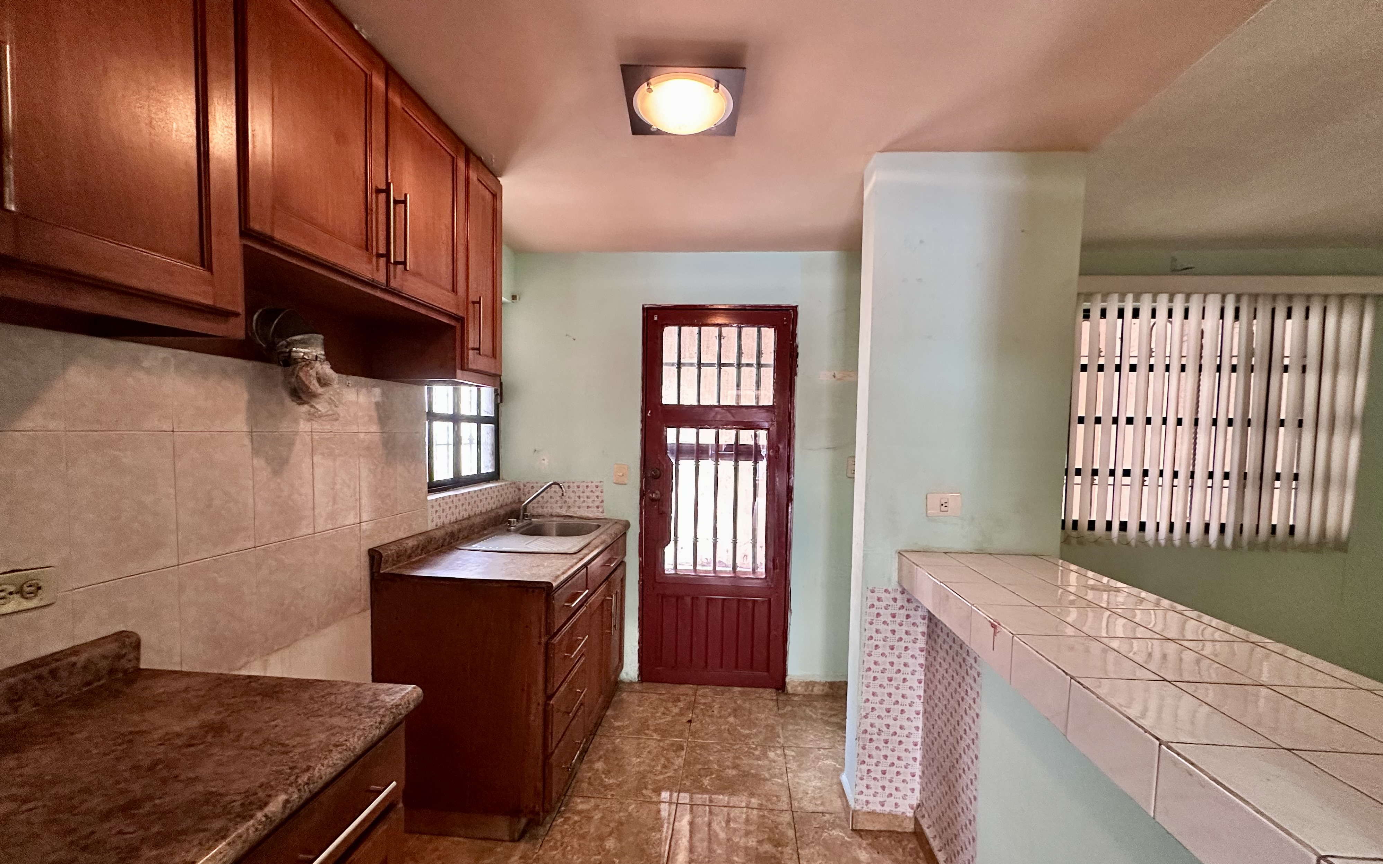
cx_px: 699
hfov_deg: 101.5
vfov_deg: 74.7
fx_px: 565
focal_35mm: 15
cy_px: 461
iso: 640
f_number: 2.2
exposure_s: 1/60
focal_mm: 2.22
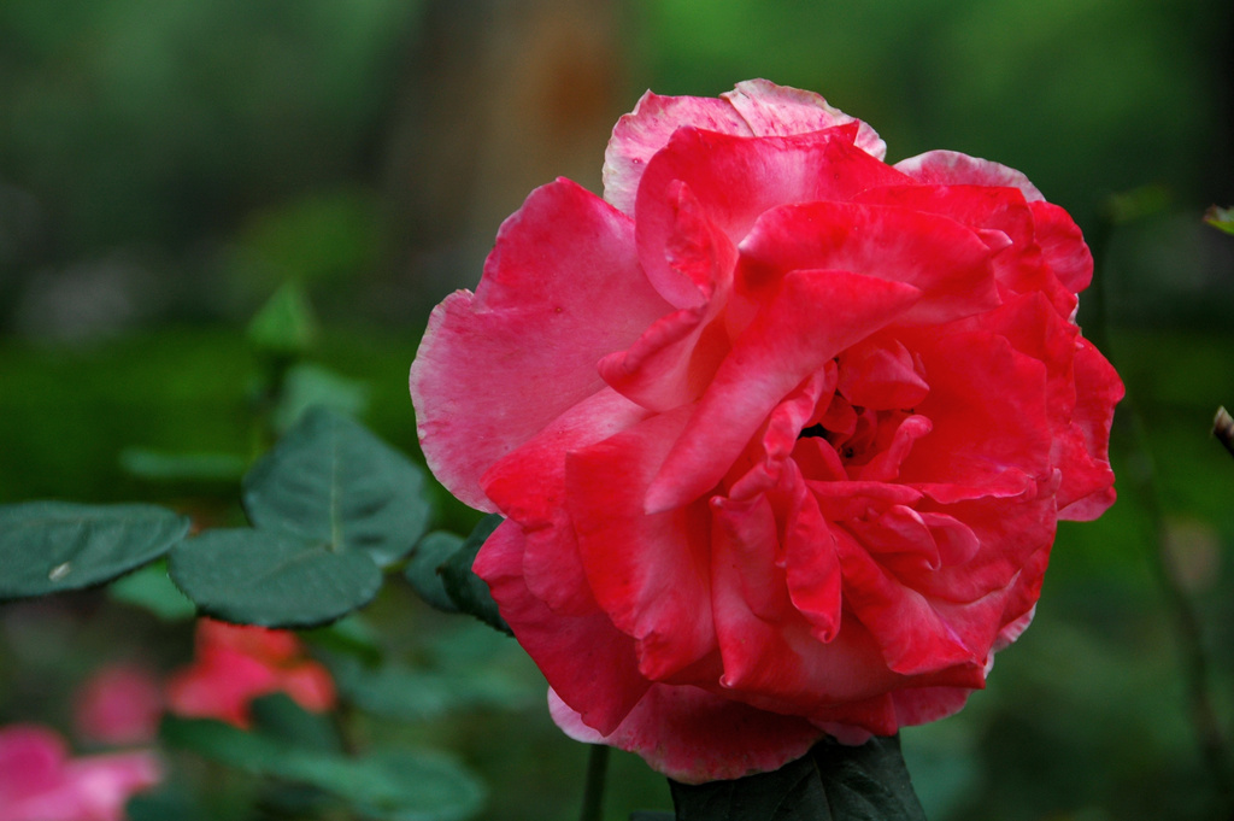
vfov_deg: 7.6
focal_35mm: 180
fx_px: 6165
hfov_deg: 11.4
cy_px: 410
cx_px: 617
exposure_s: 1/125
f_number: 5.6
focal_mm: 120
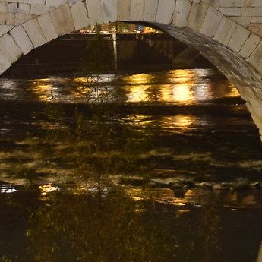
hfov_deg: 8.1
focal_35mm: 213
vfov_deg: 8.2
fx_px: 1824
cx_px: 376
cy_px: 37
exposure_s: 1/3
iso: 640
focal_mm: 24
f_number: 2.8
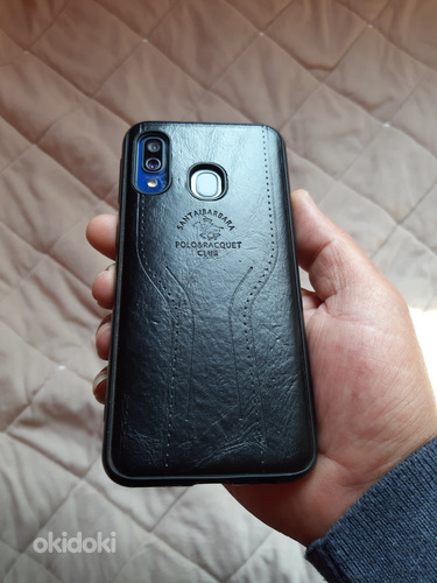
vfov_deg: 65.3
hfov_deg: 51.4
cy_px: 292
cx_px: 218
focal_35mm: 27
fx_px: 454
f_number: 1.7
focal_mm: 3.93
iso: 50
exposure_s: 1/100
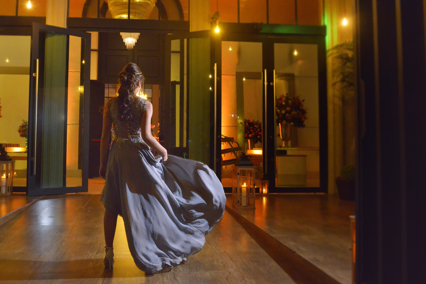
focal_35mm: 33
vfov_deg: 39.9
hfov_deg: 56.6
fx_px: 391
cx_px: 163
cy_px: 124
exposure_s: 1/100
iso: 3200
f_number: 7.1
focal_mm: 26
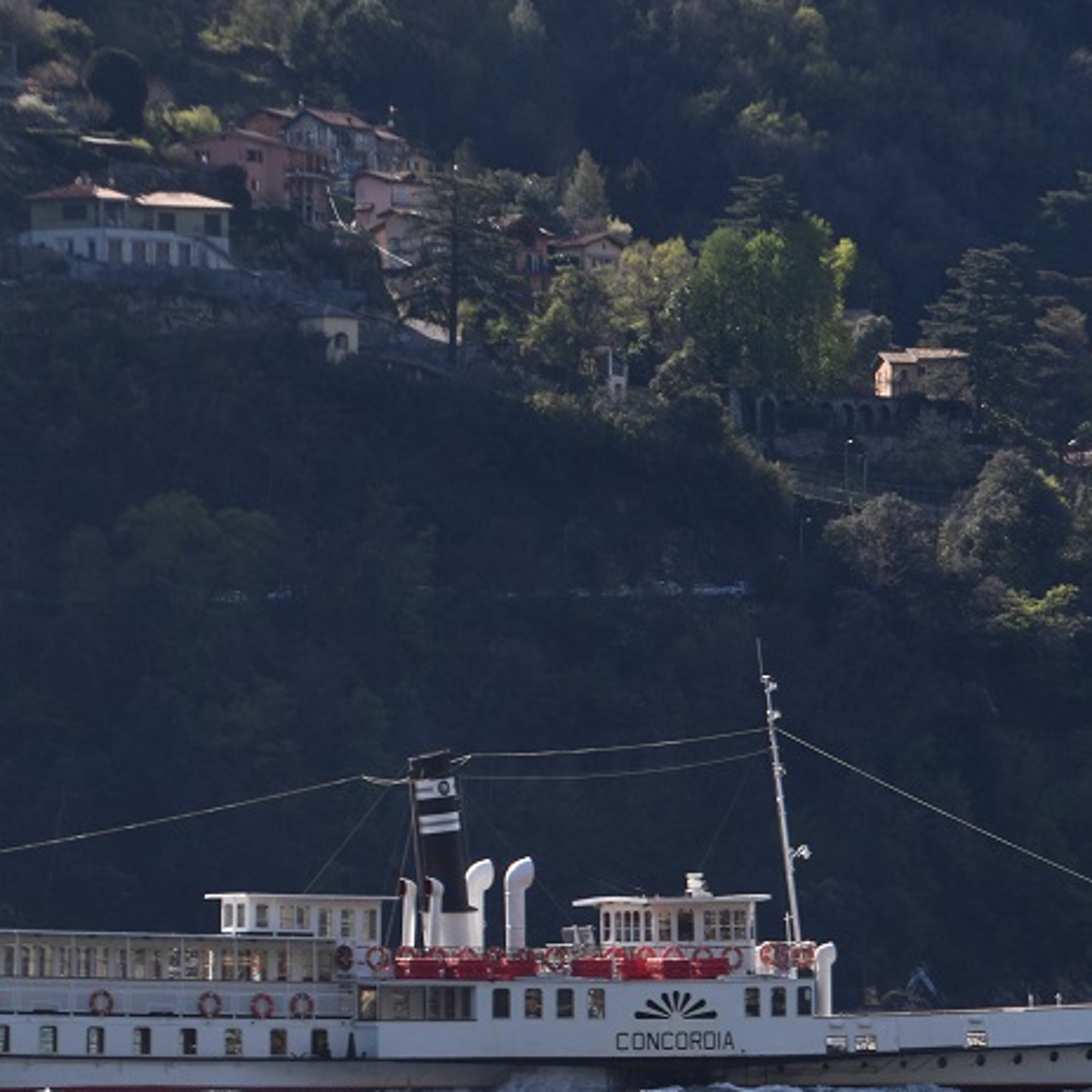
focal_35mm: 239
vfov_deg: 7.3
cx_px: 548
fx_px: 8528
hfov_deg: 7.3
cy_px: 753
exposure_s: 1/250
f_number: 8
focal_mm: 85
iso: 200
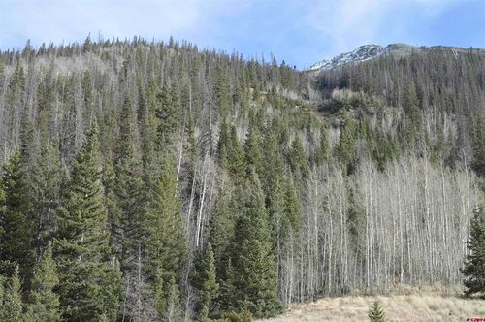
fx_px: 848
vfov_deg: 21.5
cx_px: 242
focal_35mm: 63
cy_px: 161
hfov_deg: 31.9
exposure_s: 1/160
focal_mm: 42
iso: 100
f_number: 6.3
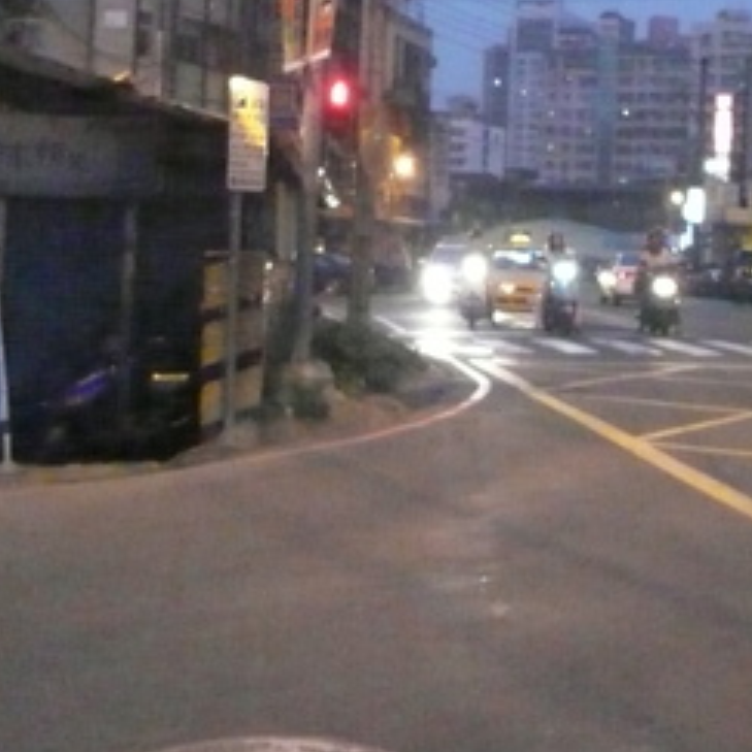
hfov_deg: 28.1
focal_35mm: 61
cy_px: 173
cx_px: 418
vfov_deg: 27.7
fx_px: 1499
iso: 1250
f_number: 2.8
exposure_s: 1/40
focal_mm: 4.6
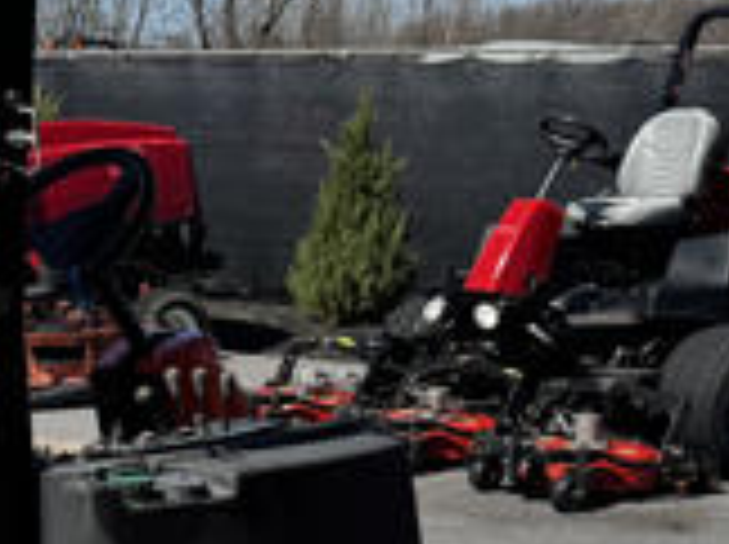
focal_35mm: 95
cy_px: 733
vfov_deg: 14.8
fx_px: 1998
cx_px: -76
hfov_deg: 19.8
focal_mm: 6.76
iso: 80
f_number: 1.78
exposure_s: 1/2710
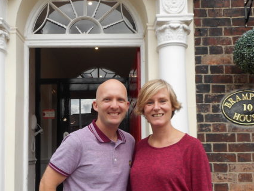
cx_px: 107
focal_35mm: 41
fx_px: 301
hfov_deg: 45.6
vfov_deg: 34.8
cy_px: 129
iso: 80
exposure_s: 1/160
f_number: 3.7
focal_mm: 4.5
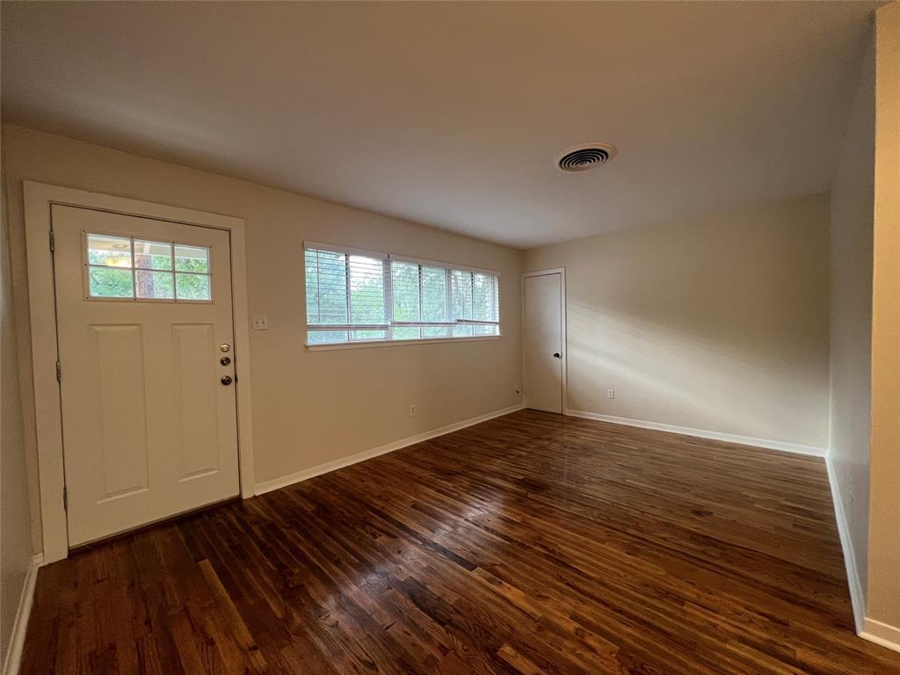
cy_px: 338
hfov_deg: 106.2
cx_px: 450
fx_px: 338
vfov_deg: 89.9
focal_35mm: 13
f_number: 1.8
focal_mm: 1.57
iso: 200
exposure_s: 1/60
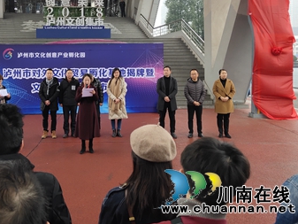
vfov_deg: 33.1
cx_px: 98
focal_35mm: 43
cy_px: 61
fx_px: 370
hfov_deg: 43.2
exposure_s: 1/100
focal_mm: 4.27
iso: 187
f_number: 1.8
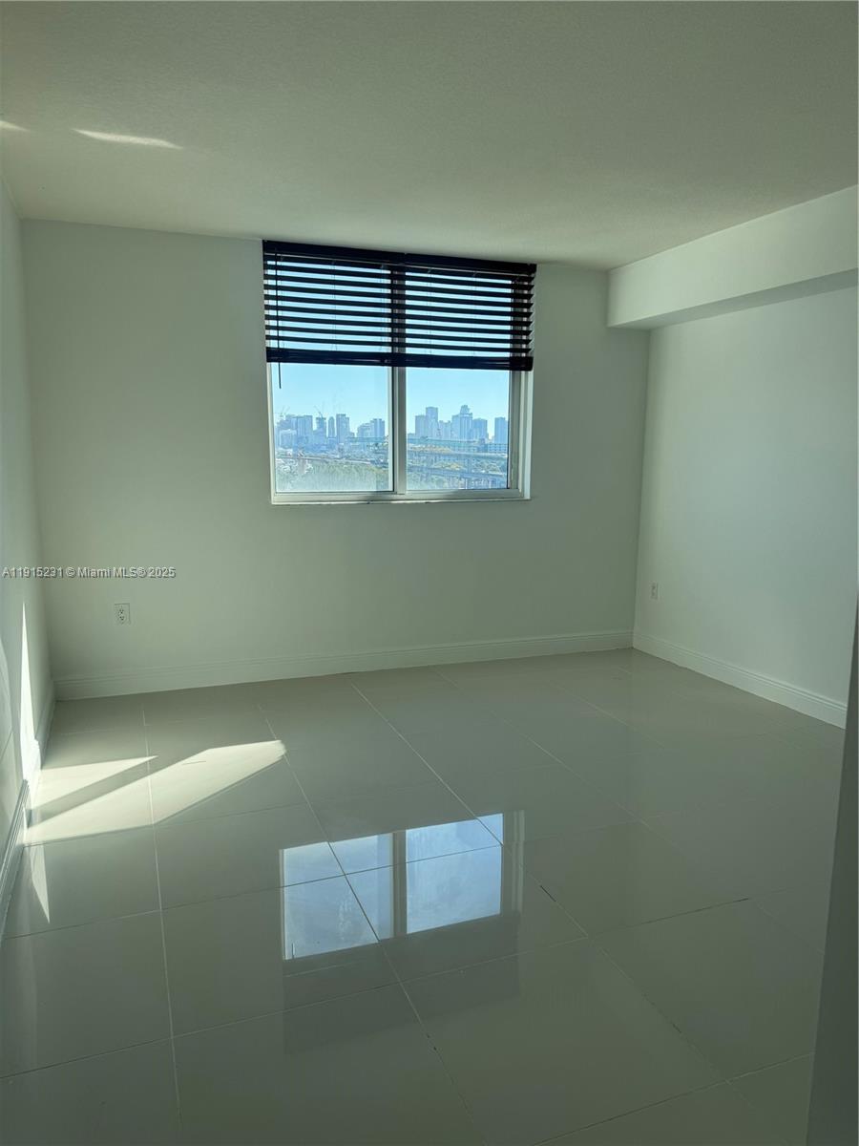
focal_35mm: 24
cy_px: 573
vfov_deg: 71.6
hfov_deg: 56.8
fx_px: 794
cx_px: 430
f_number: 1.78
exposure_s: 1/756
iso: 80
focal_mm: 6.76
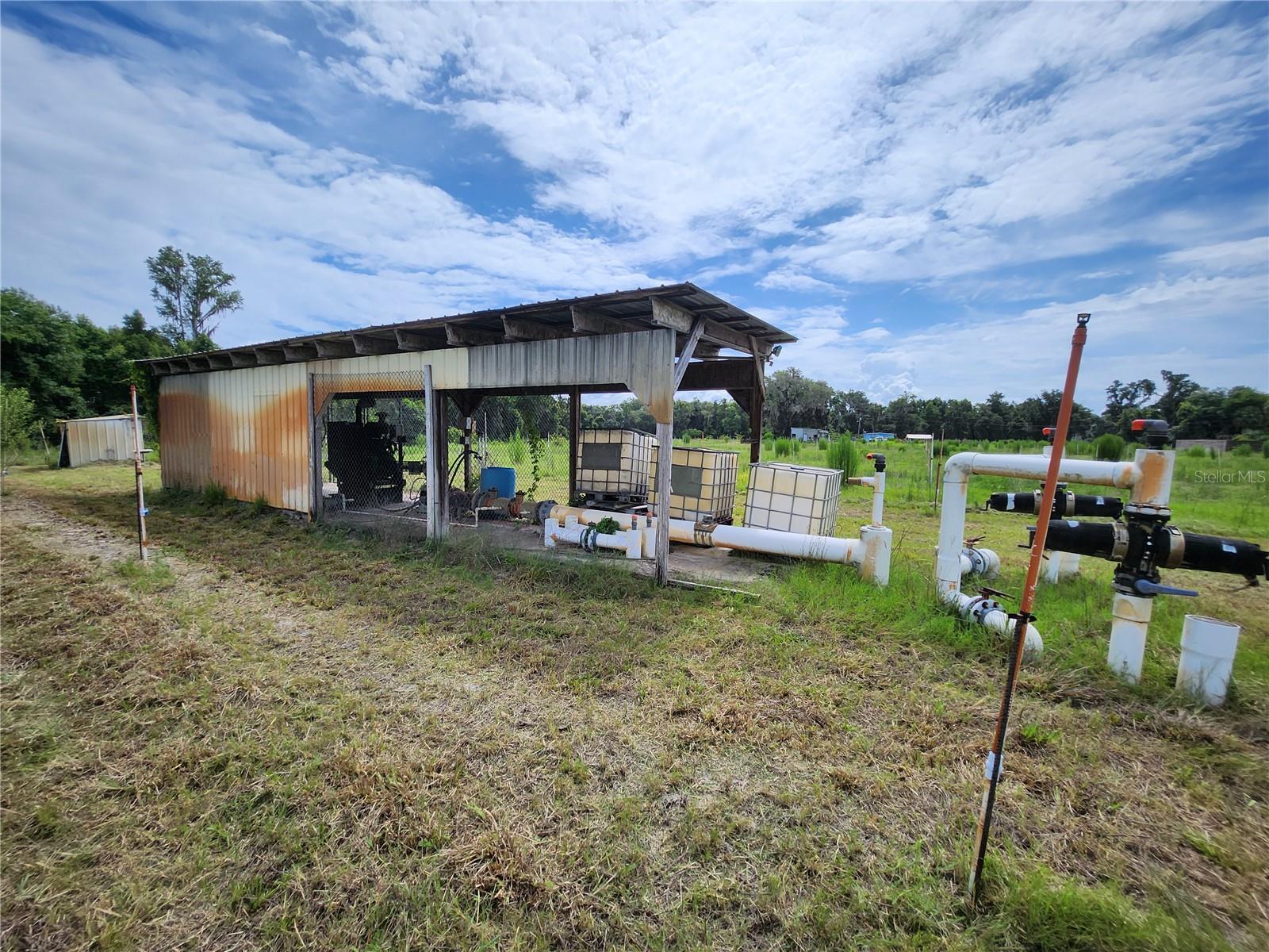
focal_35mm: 13
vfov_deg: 89.9
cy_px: 476
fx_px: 477
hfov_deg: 106.2
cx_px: 634
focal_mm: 1.7
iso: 32
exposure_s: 1/2287
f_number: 2.2
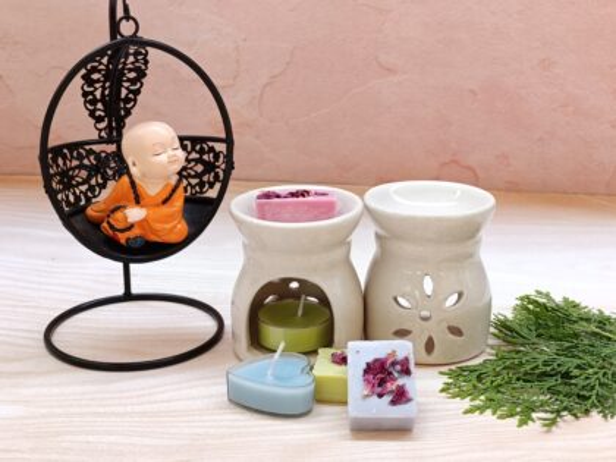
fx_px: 836
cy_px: 231
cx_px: 308
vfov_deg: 30.9
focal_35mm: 47
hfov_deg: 40.4
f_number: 2
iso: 250
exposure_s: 1/50
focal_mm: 7.08
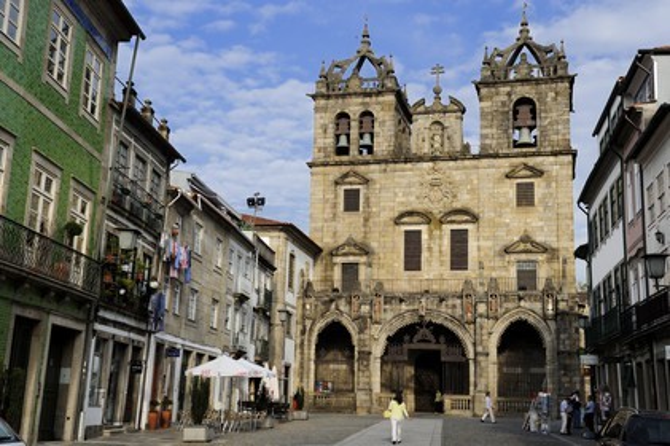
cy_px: 223
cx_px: 335
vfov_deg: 29.8
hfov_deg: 43.6
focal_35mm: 45
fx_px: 837
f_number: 10
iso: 200
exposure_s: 1/200
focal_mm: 45
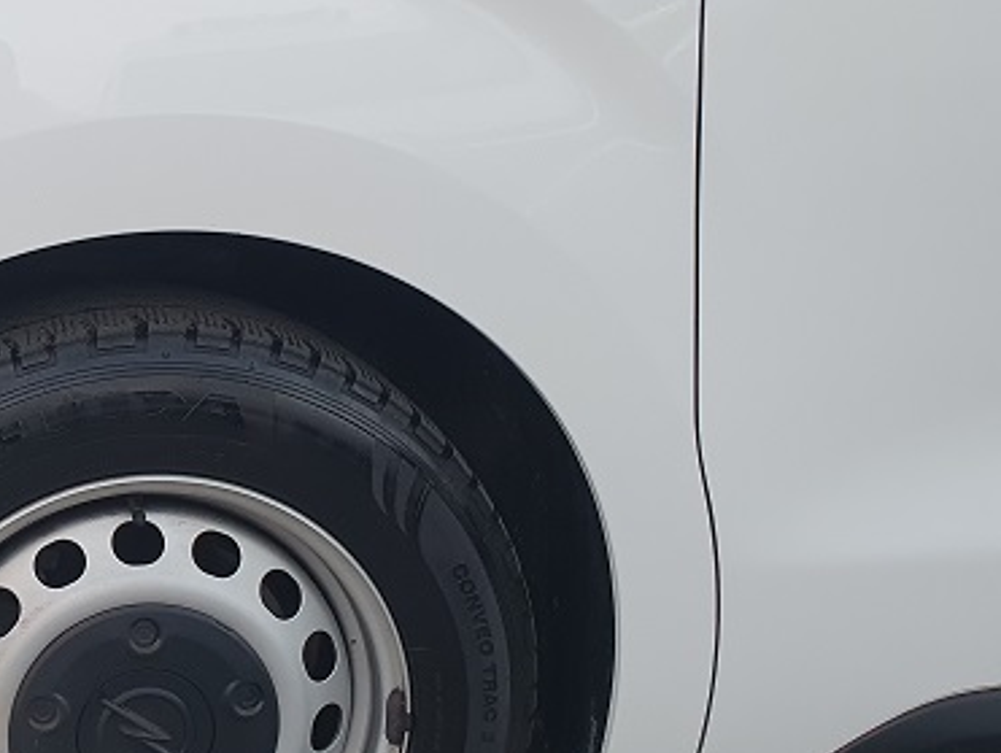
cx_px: 30
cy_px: 348
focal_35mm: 56
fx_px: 1621
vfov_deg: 26.1
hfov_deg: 32.0
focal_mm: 4.32
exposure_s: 1/100
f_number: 2.4
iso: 125
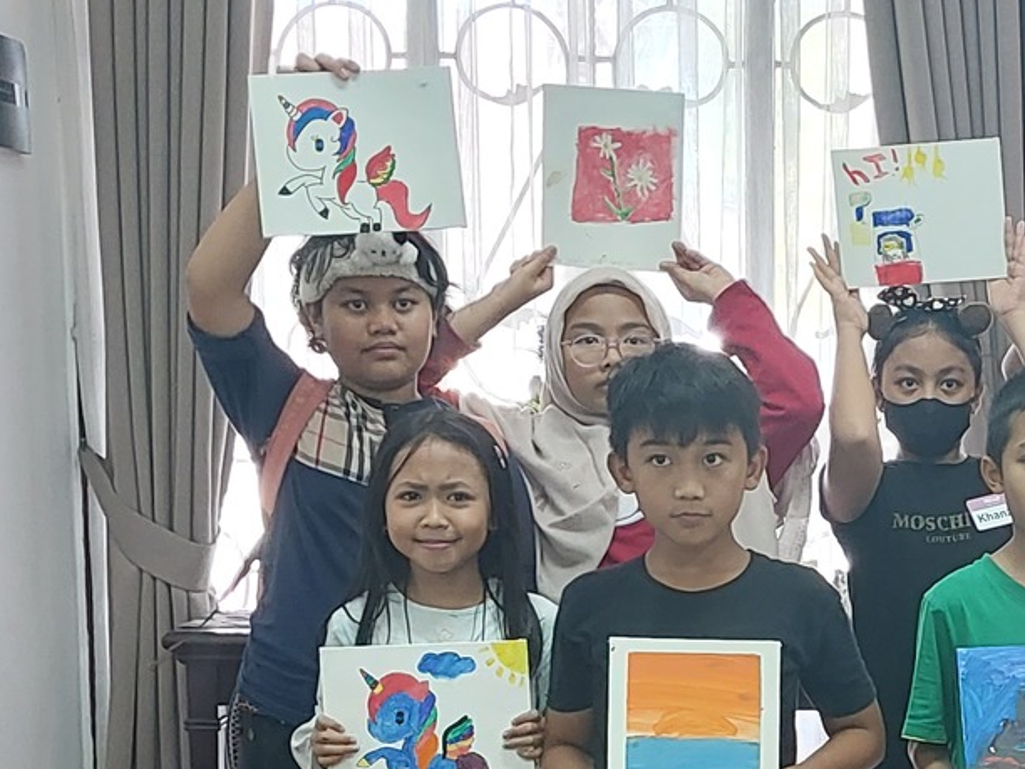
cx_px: 995
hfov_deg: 19.2
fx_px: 2961
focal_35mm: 100
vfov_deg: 14.5
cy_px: 836
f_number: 1.8
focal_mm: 4.6
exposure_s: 1/50
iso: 250
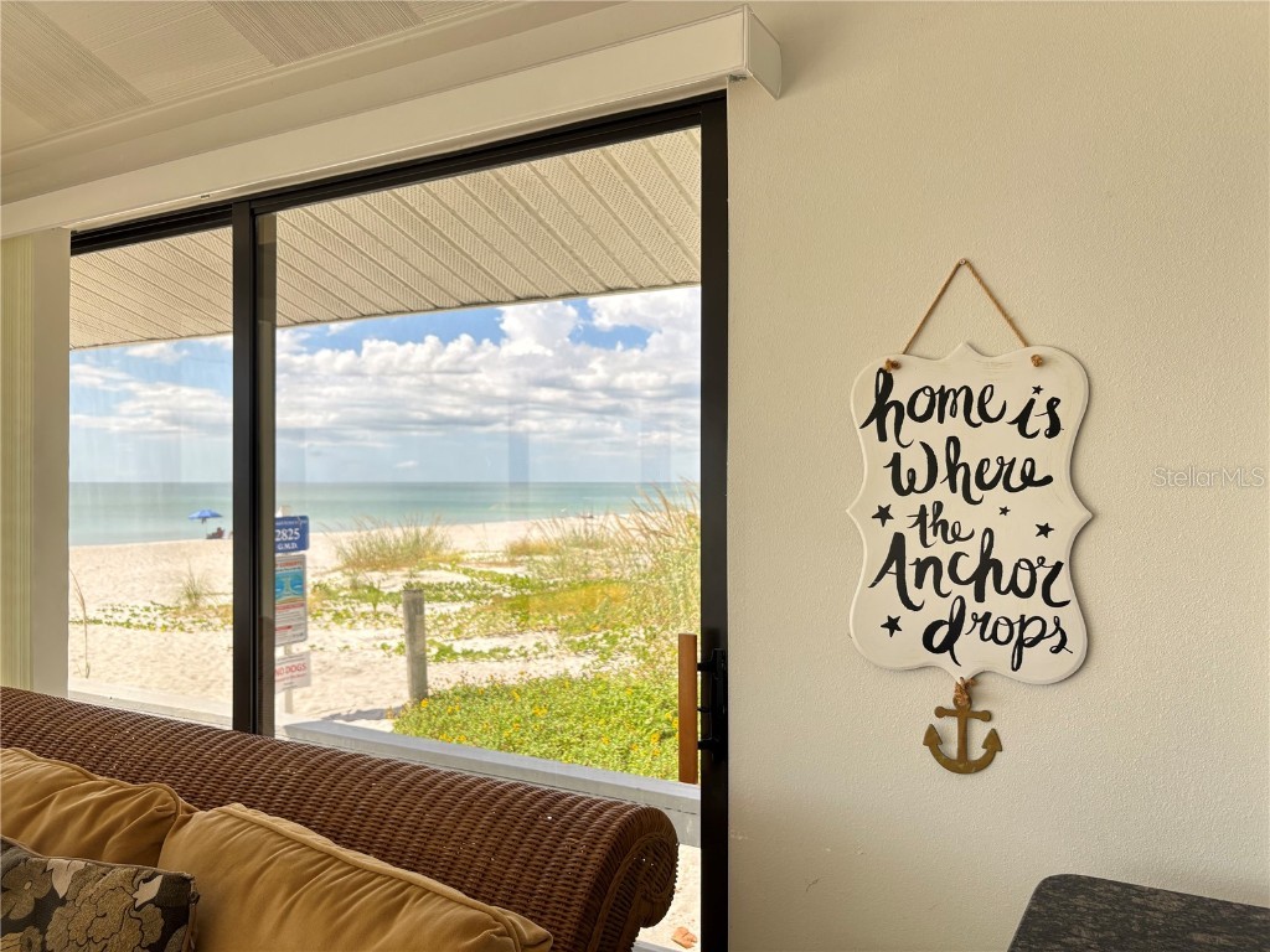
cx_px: 635
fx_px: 954
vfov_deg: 53.1
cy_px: 476
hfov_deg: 67.3
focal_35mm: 26
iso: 64
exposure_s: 1/200
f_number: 1.6
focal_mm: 5.96
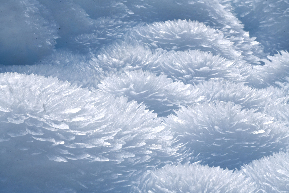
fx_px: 1124
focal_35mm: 140
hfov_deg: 14.7
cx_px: 144
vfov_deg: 9.8
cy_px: 96
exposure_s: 1/60
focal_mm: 140
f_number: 32
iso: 100
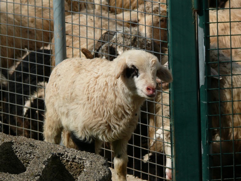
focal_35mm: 246
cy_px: 90
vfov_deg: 6.0
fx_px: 1712
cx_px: 120
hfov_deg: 8.1
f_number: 5.6
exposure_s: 1/250
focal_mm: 52
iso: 100
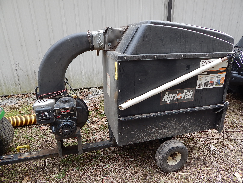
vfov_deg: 58.9
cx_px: 122
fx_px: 161
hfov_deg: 73.9
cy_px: 92
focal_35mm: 23
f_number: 3
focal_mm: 4
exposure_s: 1/100
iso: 125
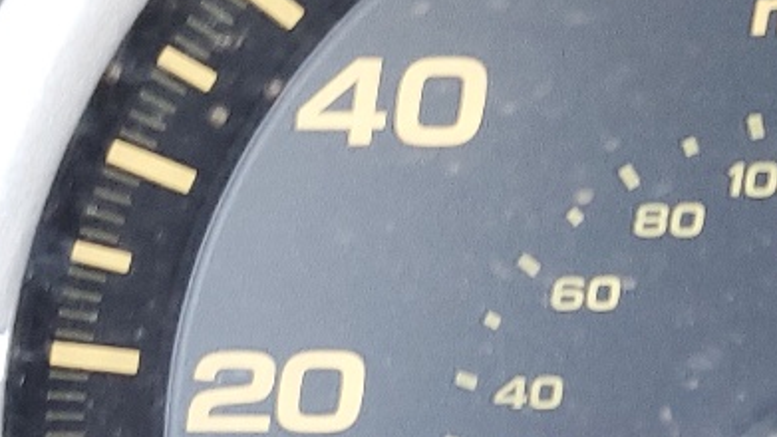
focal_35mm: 116
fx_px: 2390
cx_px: 964
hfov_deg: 17.5
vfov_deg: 9.9
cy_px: 802
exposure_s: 1/50
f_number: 1.5
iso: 98
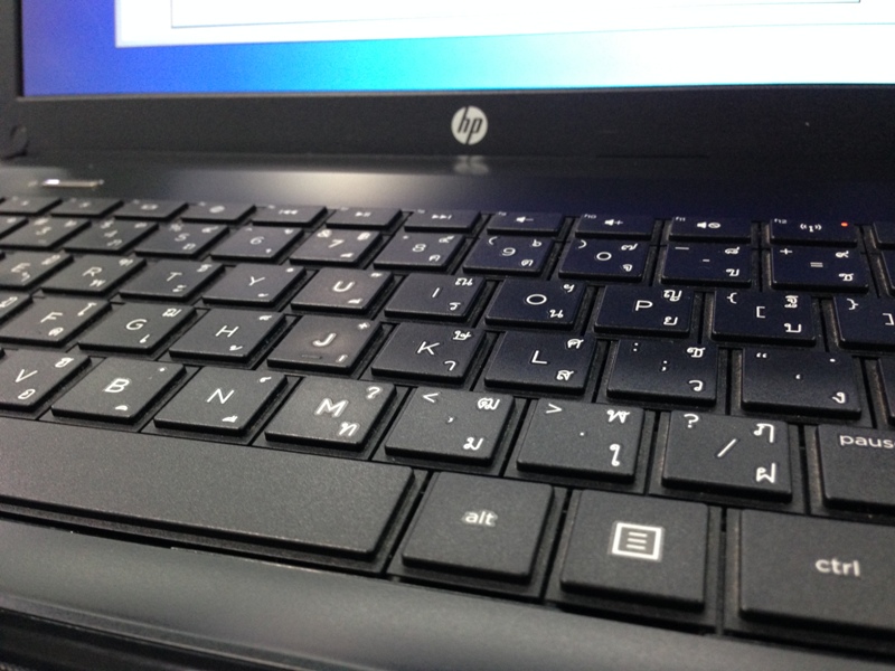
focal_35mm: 33
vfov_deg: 42.9
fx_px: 853
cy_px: 336
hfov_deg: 55.4
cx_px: 448
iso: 200
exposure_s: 1/20
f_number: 2.4
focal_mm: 4.12
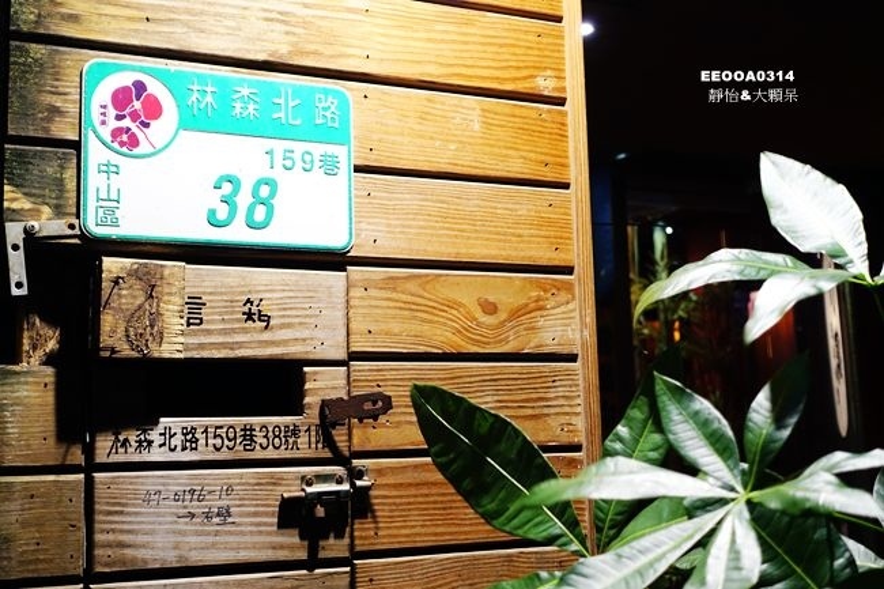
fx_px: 1154
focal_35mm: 47
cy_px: 294
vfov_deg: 28.6
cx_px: 442
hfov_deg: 41.9
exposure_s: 1/50
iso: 640
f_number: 2.8
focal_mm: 17.27
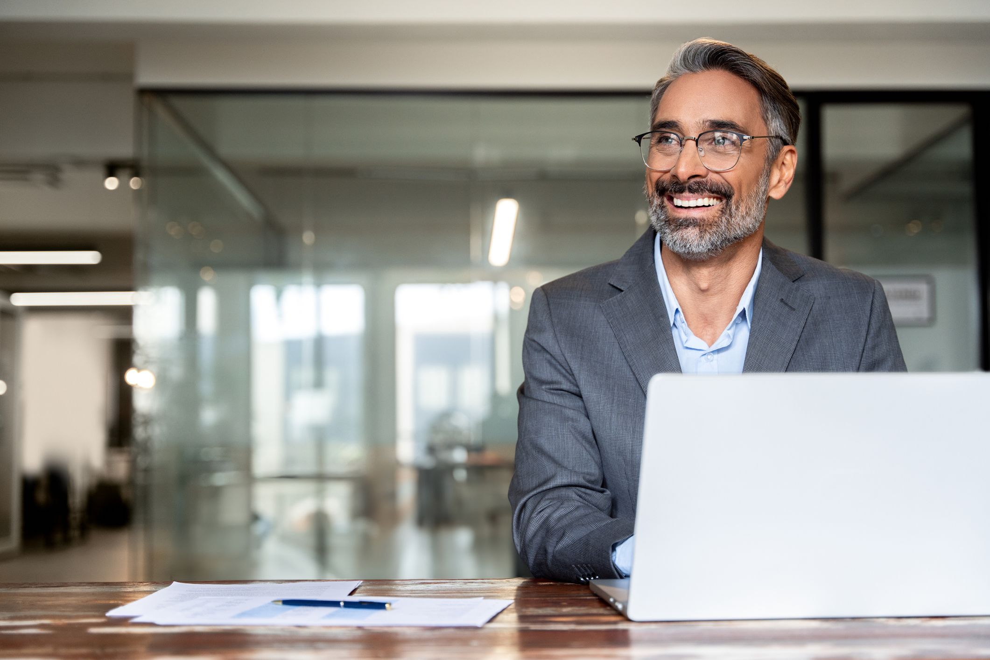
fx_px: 1515
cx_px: 495
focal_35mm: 55
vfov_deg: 24.6
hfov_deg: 36.2
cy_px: 330
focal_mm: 55.1
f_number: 2.8
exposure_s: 1/320
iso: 800
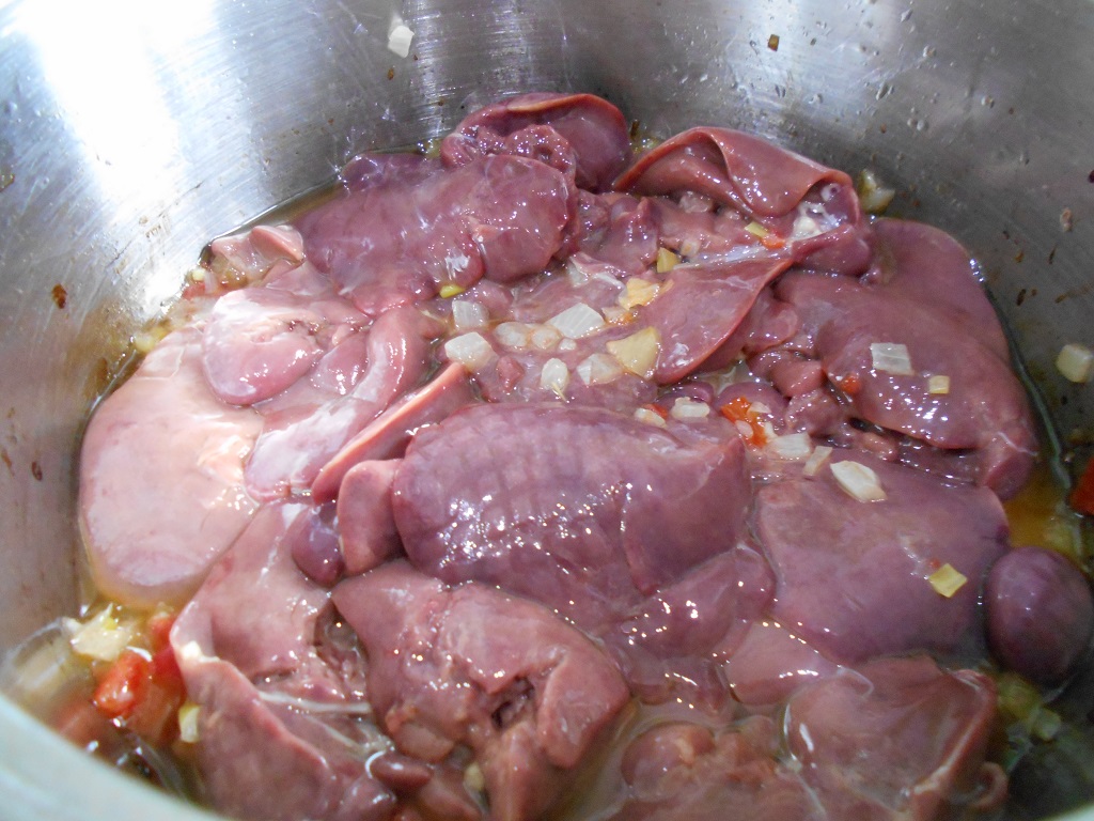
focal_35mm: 26
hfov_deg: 67.3
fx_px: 822
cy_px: 410
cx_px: 547
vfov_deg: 53.1
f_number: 3.2
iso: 800
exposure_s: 1/13
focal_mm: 4.6
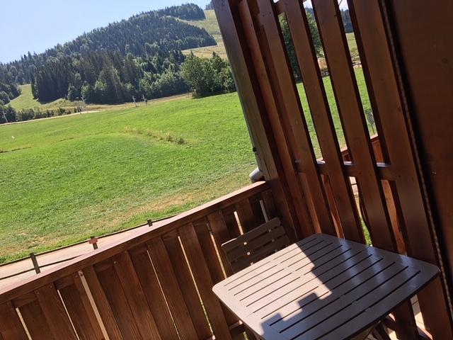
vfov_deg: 48.2
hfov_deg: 61.7
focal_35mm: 29
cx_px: 226
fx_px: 380
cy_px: 170
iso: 25
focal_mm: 4.15
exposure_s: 1/777
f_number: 2.2
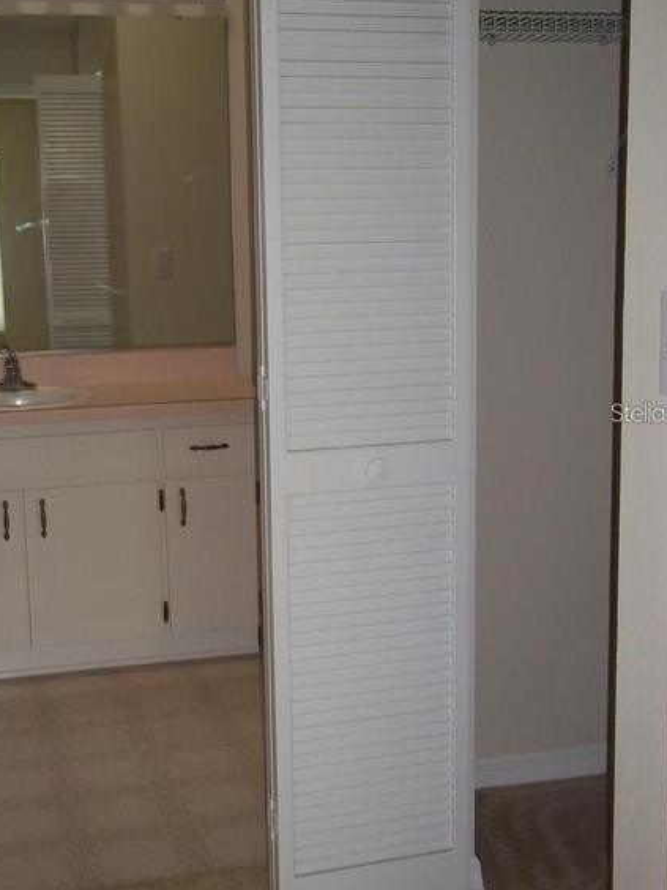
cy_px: 412
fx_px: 1259
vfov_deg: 38.9
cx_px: 268
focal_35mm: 49
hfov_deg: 29.6
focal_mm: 6.5
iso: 80
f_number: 3.1
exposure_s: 1/30
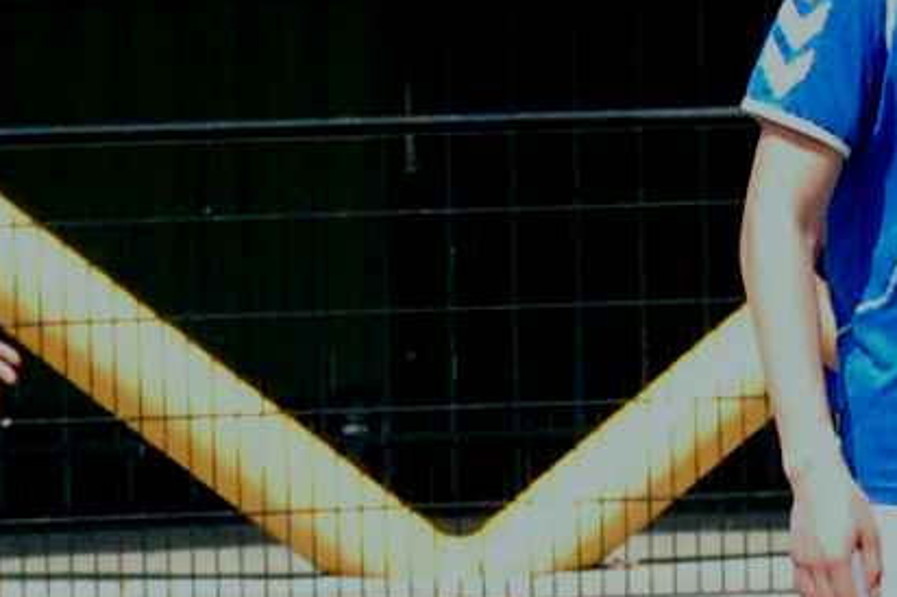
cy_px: 387
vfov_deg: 3.3
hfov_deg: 4.9
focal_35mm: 421
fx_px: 10481
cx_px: 650
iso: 1600
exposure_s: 1/1600
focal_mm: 62
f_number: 8
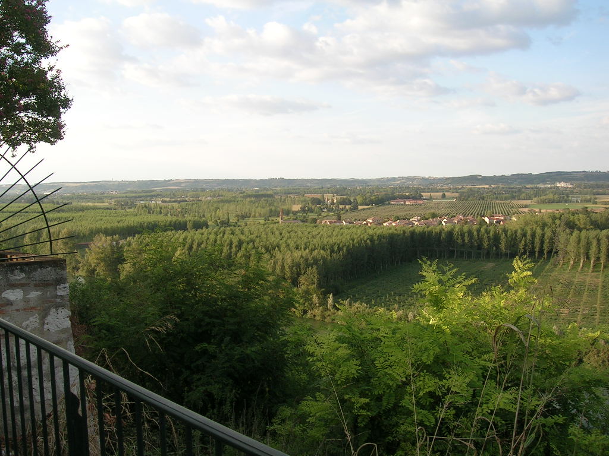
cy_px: 228
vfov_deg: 40.7
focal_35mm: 35
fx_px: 616
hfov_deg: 52.6
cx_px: 304
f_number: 4.8
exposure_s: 1/134
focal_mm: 5.4
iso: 50
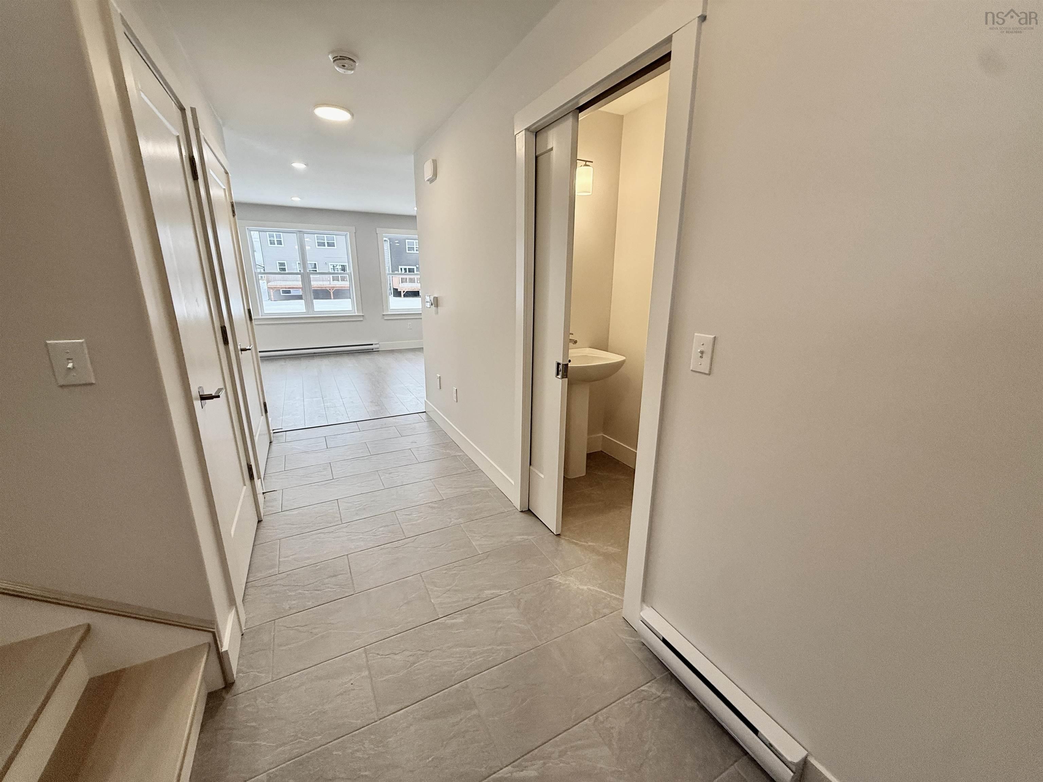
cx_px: 522
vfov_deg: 85.7
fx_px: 422
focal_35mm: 14
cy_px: 391
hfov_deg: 102.1
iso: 125
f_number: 2.2
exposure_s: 1/120
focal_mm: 2.22
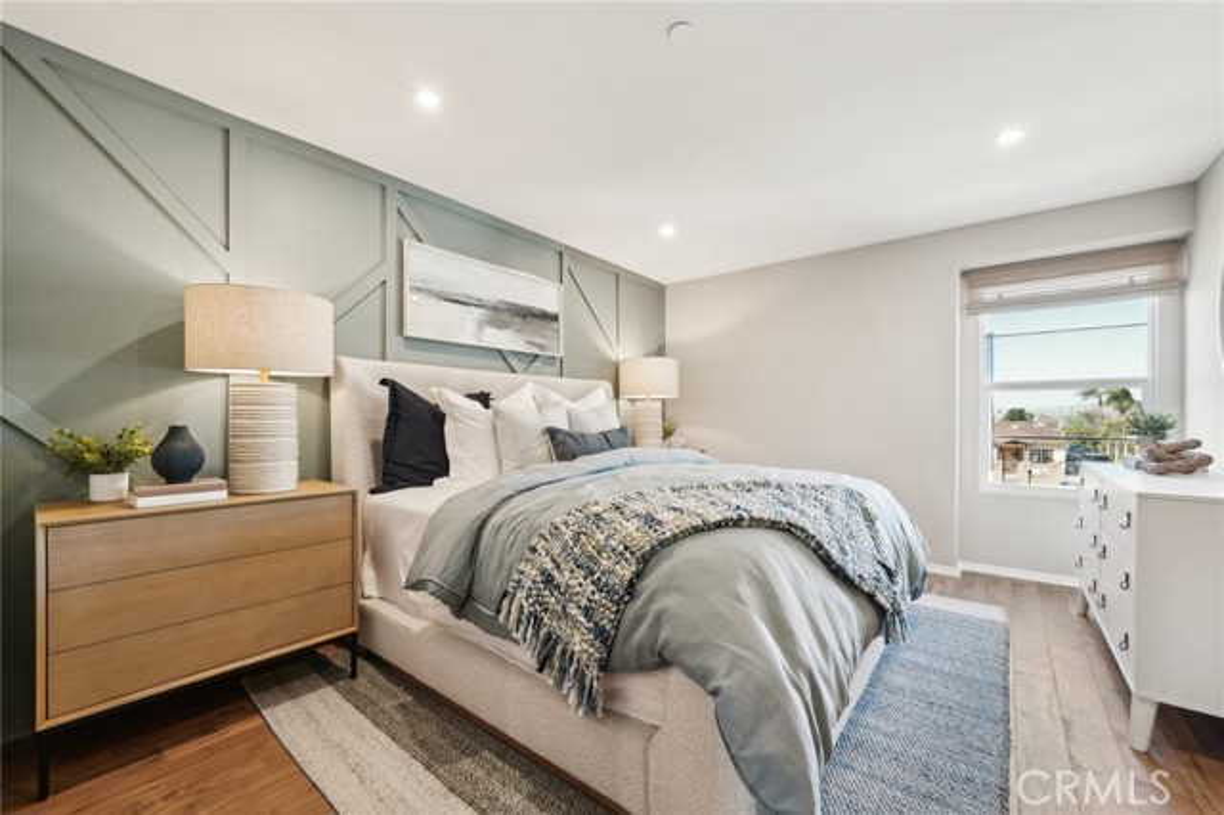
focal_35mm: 13
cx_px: 612
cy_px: 408
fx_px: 442
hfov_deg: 108.4
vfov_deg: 85.4
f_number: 9
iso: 400
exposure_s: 1/13
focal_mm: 13
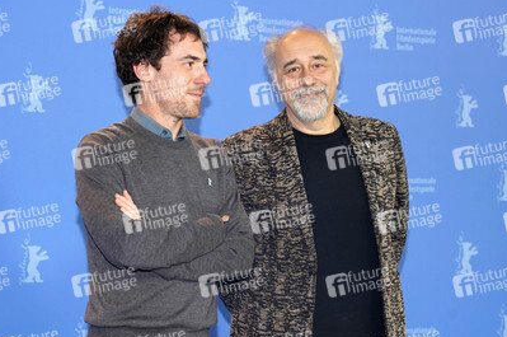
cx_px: 248
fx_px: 1097
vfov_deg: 17.4
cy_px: 187
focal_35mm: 78
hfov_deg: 26.0
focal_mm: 69
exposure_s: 1/160
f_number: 5.6
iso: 1600
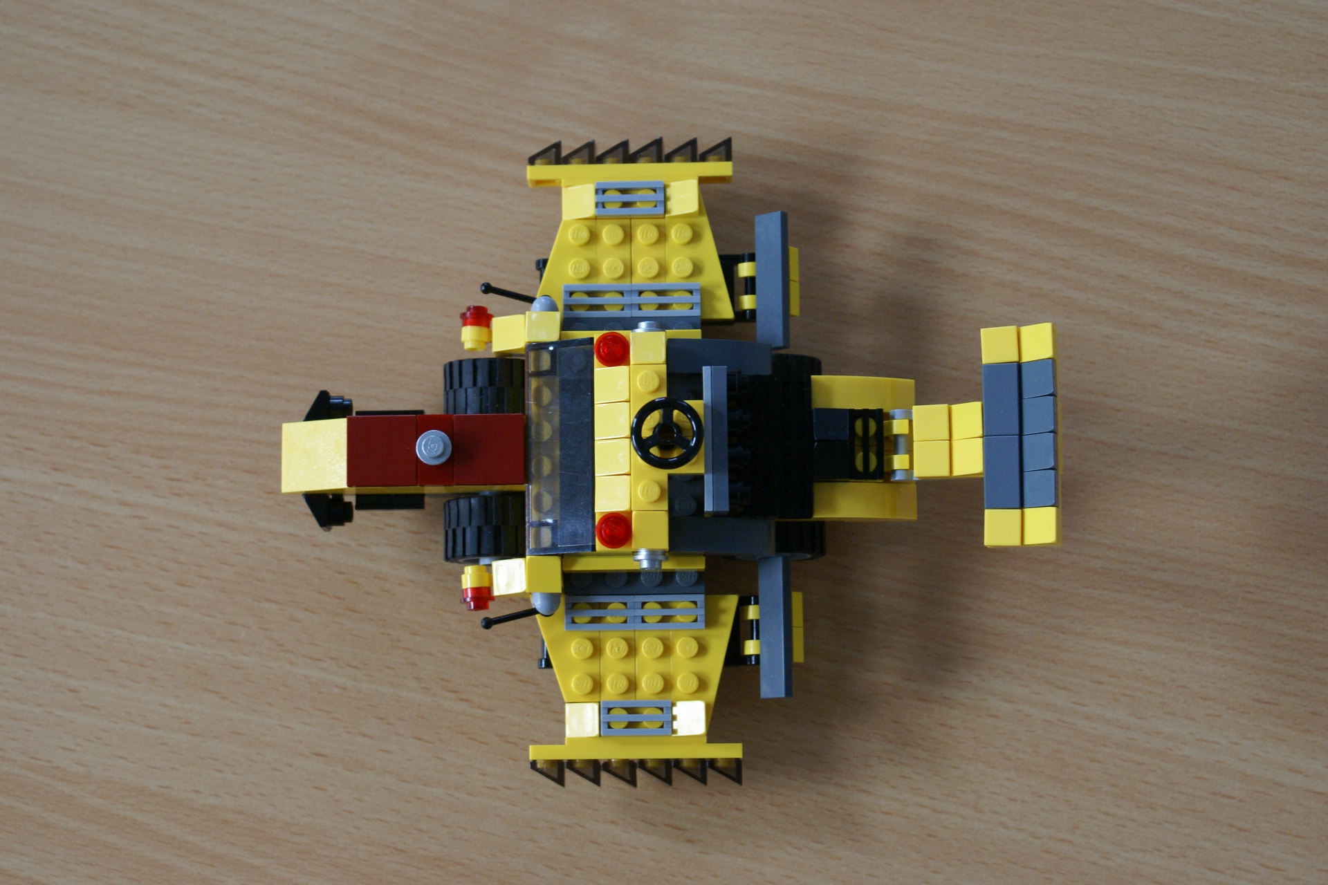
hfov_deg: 29.9
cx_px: 664
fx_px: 2490
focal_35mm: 68
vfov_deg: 20.2
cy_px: 442
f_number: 5.6
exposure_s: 1/40
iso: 400
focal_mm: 45
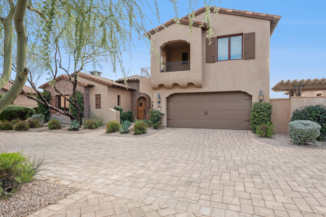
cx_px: 163
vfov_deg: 61.9
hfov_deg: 84.0
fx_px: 181
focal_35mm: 20
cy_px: 108
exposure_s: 1/125
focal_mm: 20
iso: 320
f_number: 8
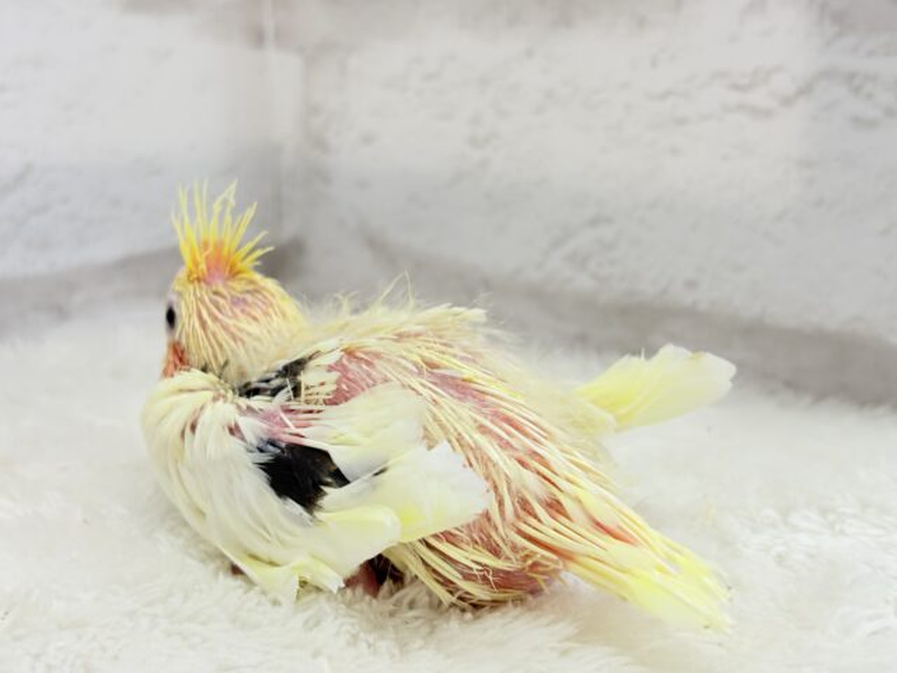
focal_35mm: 52
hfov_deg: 36.8
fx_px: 1347
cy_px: 336
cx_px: 448
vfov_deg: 28.0
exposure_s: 1/100
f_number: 1.6
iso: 80
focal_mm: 5.96
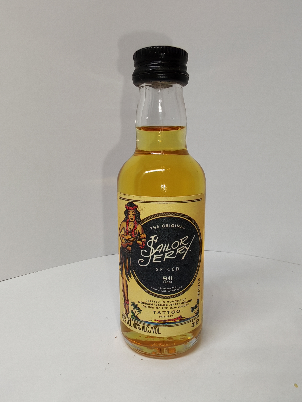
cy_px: 201
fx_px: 314
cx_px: 151
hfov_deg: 51.4
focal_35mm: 27
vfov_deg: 65.3
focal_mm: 1.96
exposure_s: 1/100
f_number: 2.2
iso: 64
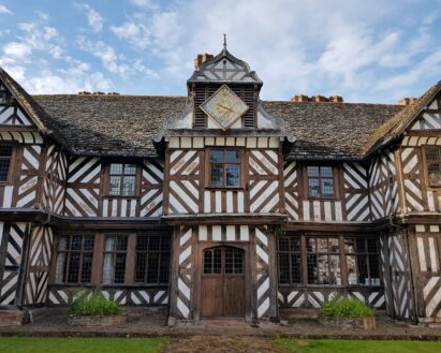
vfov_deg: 51.5
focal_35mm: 28
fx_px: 366
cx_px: 224
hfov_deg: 62.2
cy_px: 173
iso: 40
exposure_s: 1/1120
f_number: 1.7
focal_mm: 4.2
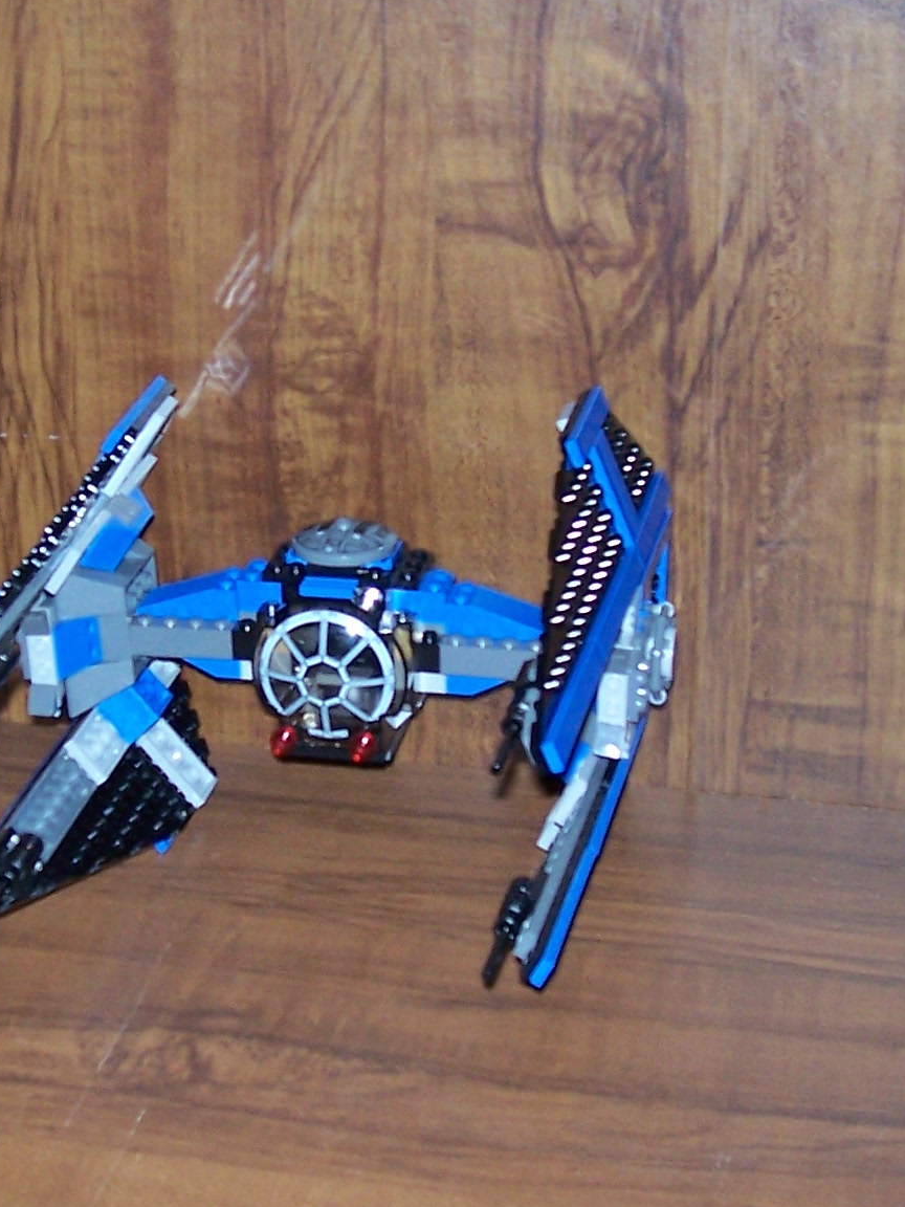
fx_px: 2649
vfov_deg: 25.7
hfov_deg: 19.2
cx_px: 212
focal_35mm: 76
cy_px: 571
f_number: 2.7
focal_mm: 5.6
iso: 125
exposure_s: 1/60
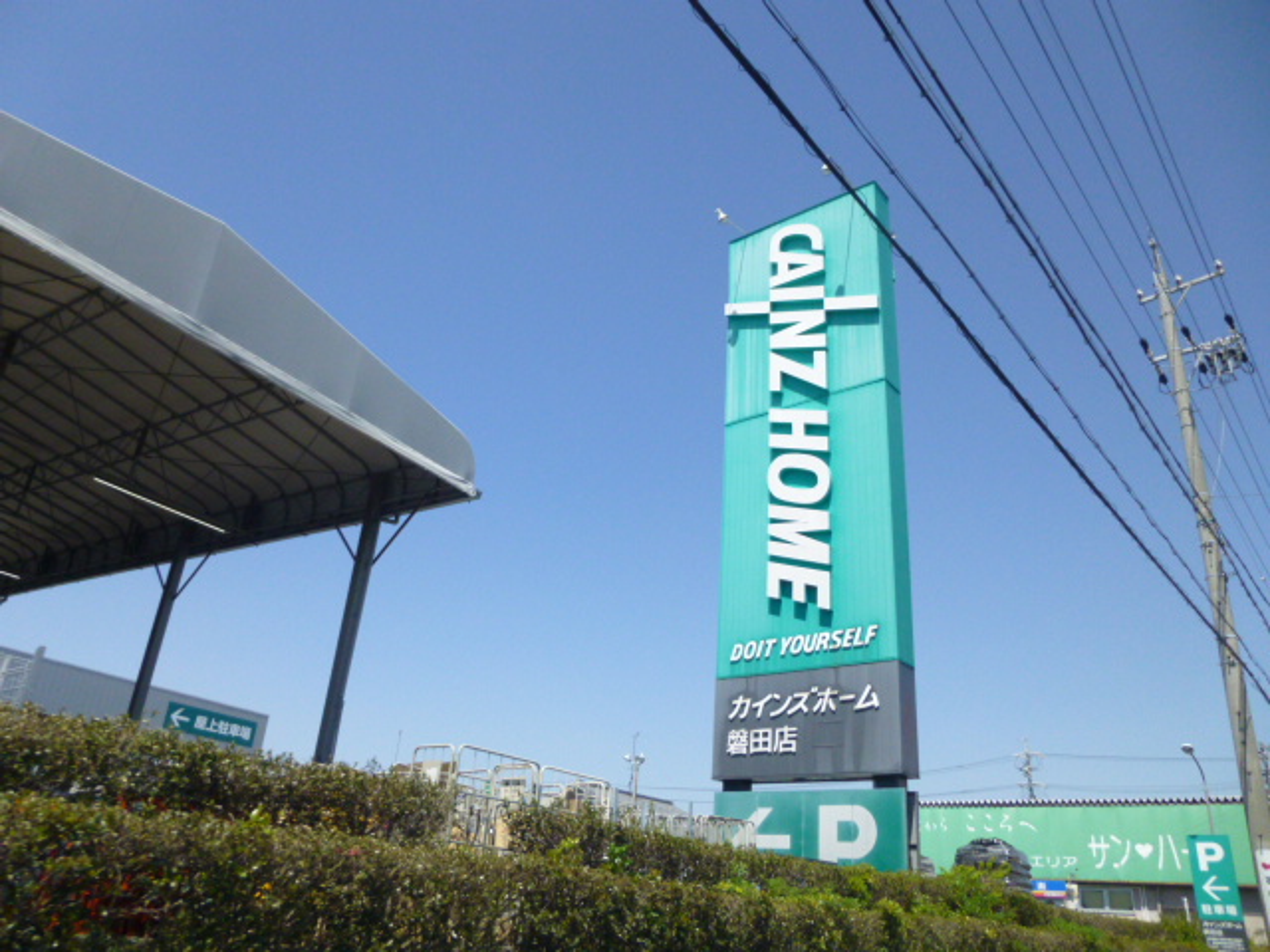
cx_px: 635
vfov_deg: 54.9
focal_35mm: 25
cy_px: 476
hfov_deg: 69.4
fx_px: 917
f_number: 9
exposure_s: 1/640
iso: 400
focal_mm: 4.5
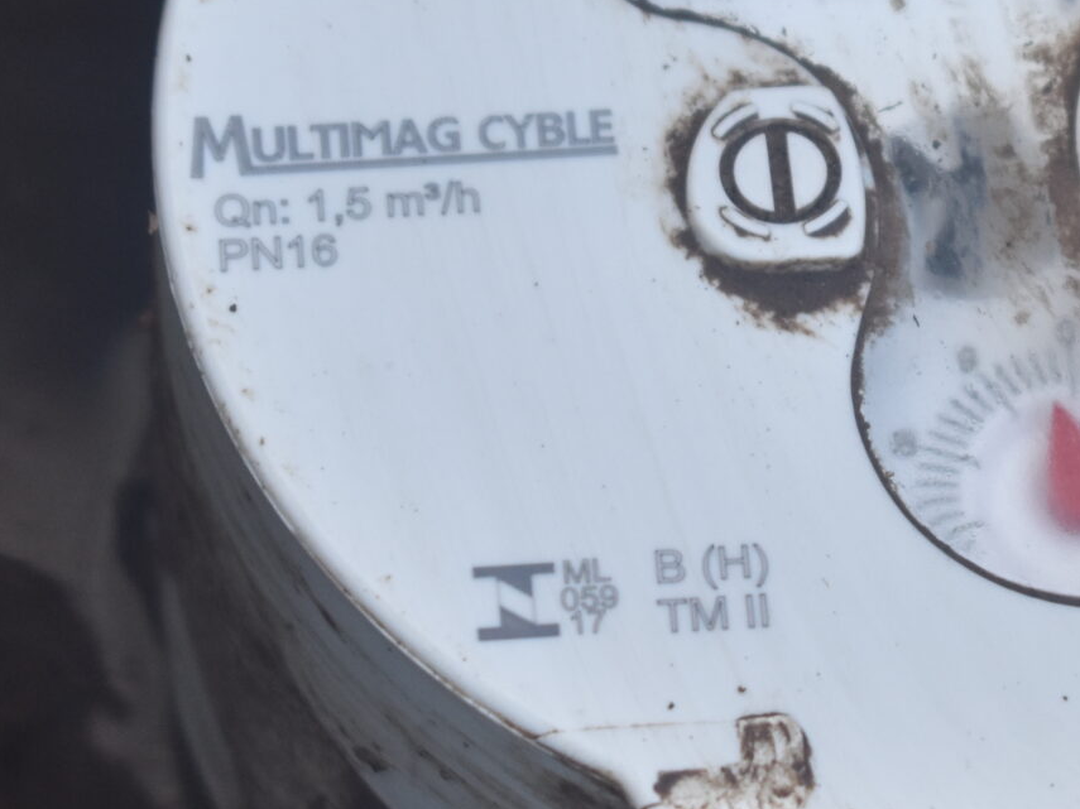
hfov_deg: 8.3
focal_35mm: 237
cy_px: 365
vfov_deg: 6.3
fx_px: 7407
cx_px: 926
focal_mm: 55
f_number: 5.6
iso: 640
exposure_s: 1/125
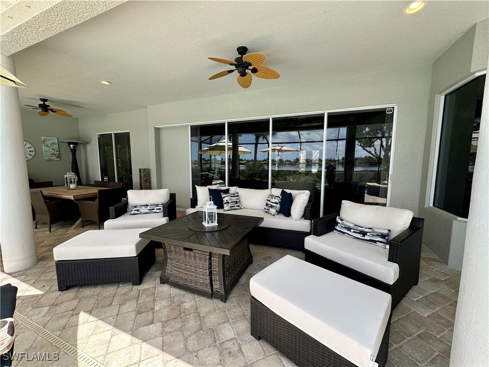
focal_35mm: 14
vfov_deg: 85.7
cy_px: 184
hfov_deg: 102.1
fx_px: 198
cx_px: 244
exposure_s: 1/189
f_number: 2.2
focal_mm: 2.22
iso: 40
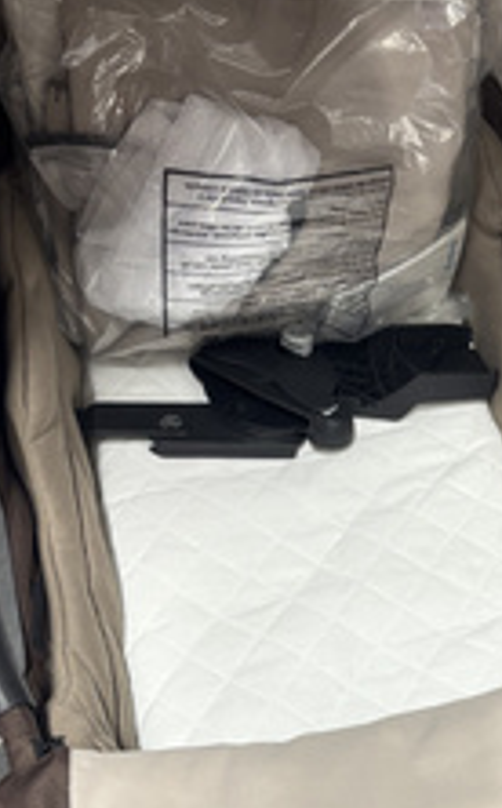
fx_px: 1231
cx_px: 411
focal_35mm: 56
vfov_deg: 36.0
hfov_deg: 22.7
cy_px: 528
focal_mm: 5.96
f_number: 1.6
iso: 125
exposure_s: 1/50
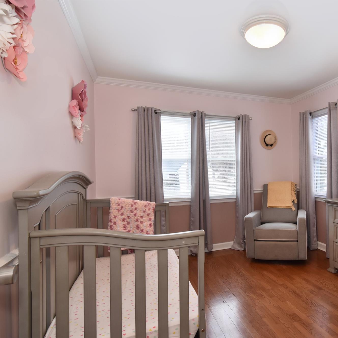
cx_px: 249
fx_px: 239
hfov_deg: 66.6
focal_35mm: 22
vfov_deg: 70.5
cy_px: 173
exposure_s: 1/30
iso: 640
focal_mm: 11
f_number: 8
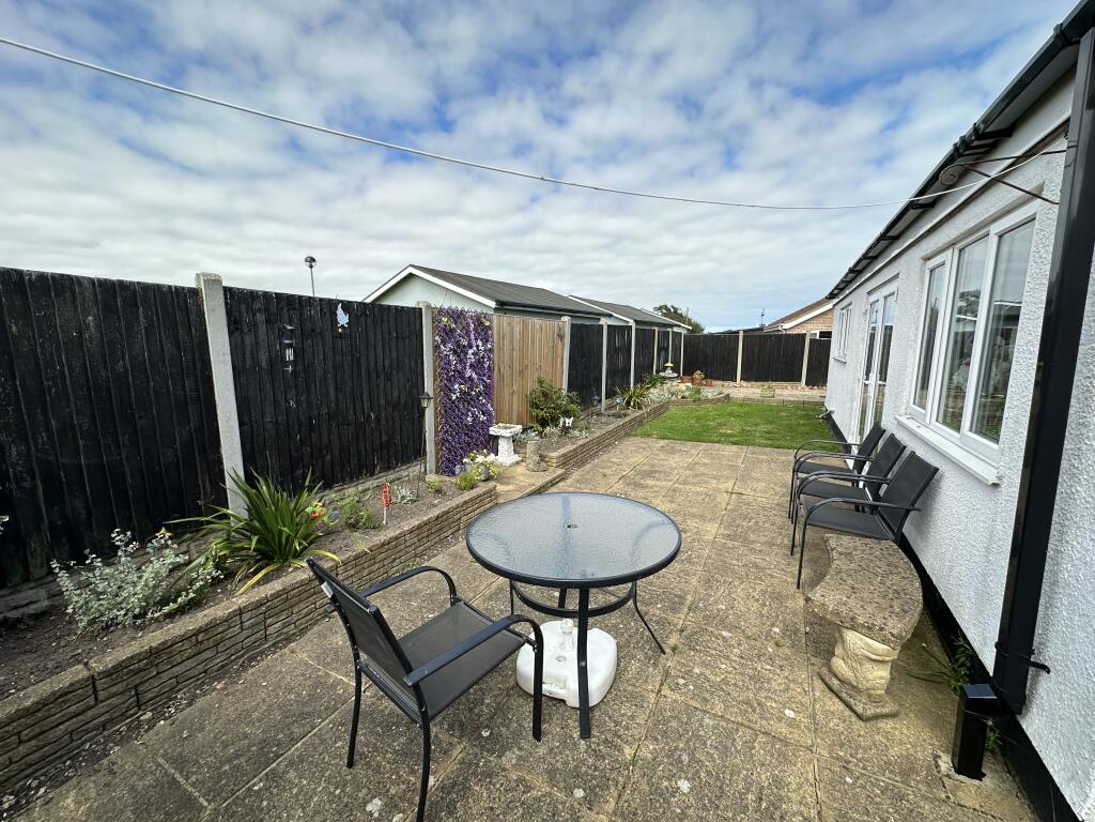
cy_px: 411
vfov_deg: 85.7
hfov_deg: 102.1
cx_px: 548
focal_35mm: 14
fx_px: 443
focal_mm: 2.22
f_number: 2.2
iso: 50
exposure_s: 1/1350
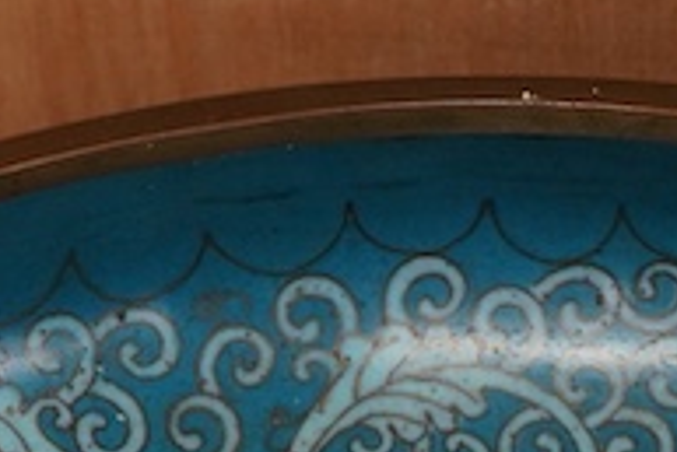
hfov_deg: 9.8
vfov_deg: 6.4
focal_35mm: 210
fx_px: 3952
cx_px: 453
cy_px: 785
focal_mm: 30
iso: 1250
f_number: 8
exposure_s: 1/125
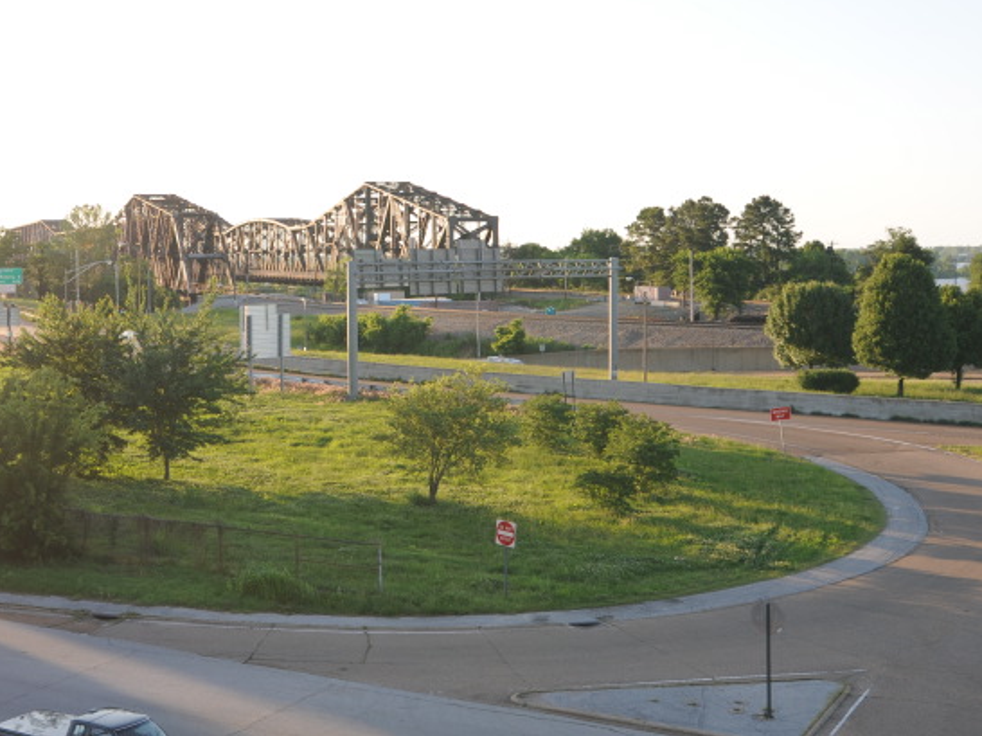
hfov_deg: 35.4
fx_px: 1503
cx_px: 248
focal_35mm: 53
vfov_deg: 27.4
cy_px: 257
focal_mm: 35
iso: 200
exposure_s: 1/160
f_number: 7.1
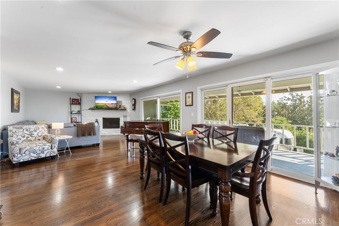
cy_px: 113
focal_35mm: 14
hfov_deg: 104.3
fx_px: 132
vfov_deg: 81.2
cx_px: 170
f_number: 11
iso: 100
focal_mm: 14
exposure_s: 1/13
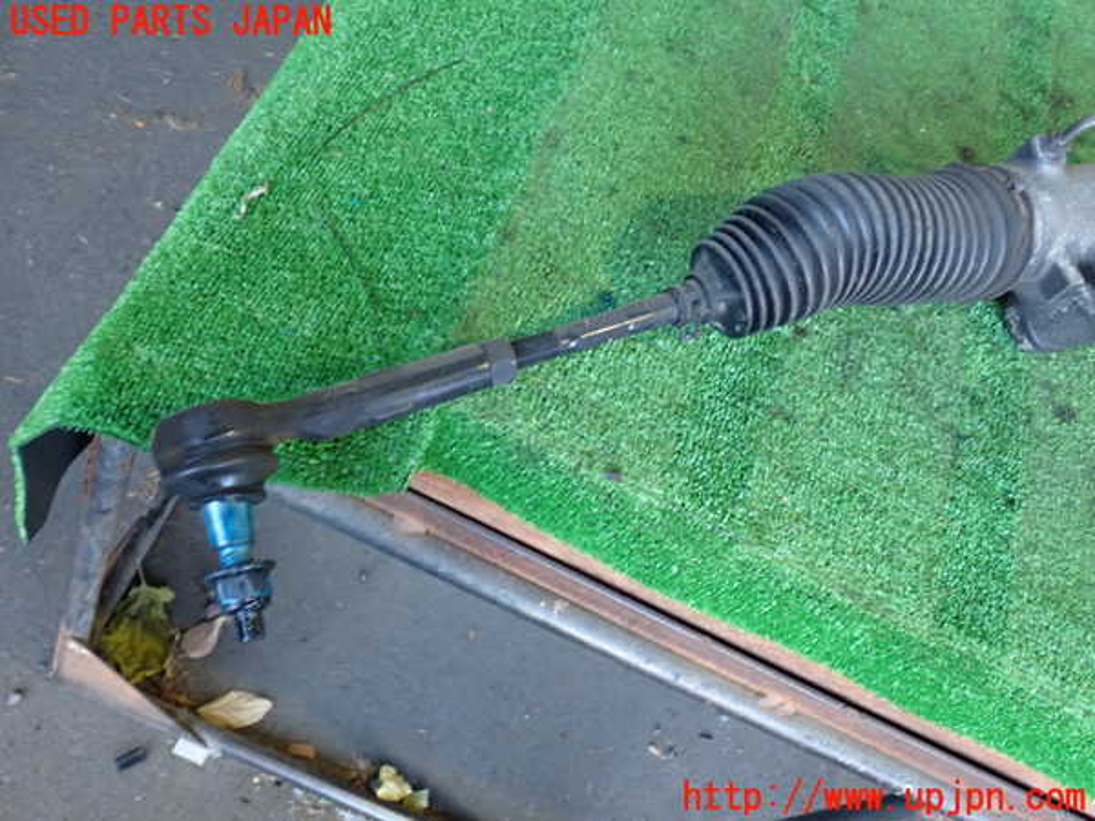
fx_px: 1139
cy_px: 410
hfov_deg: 51.4
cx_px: 548
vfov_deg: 39.7
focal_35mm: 36
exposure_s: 1/40
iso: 250
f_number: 2.5
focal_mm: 6.37
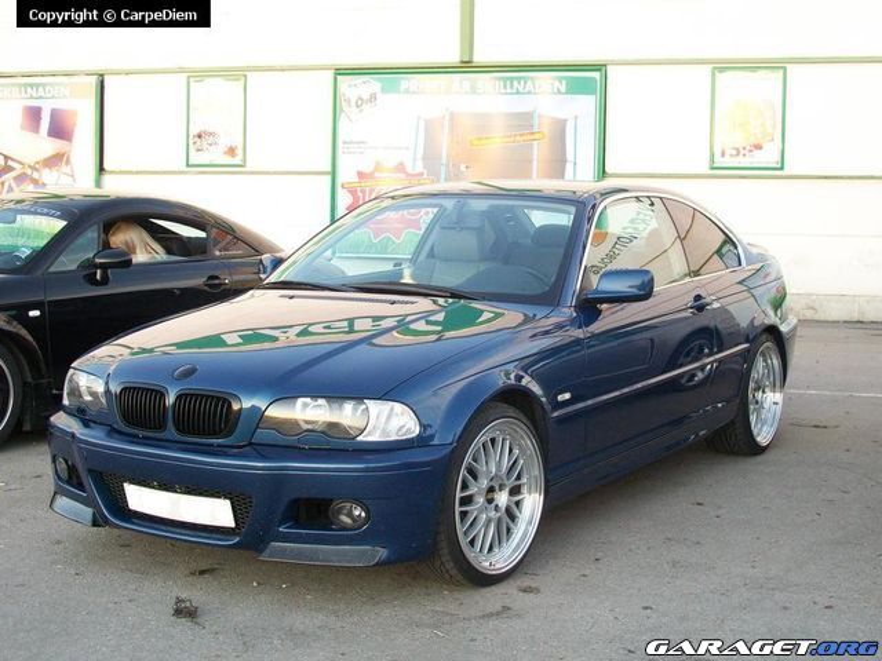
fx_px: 1427
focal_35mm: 56
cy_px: 330
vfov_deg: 26.1
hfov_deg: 34.3
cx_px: 441
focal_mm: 9.4
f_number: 3.3
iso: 80
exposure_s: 1/30
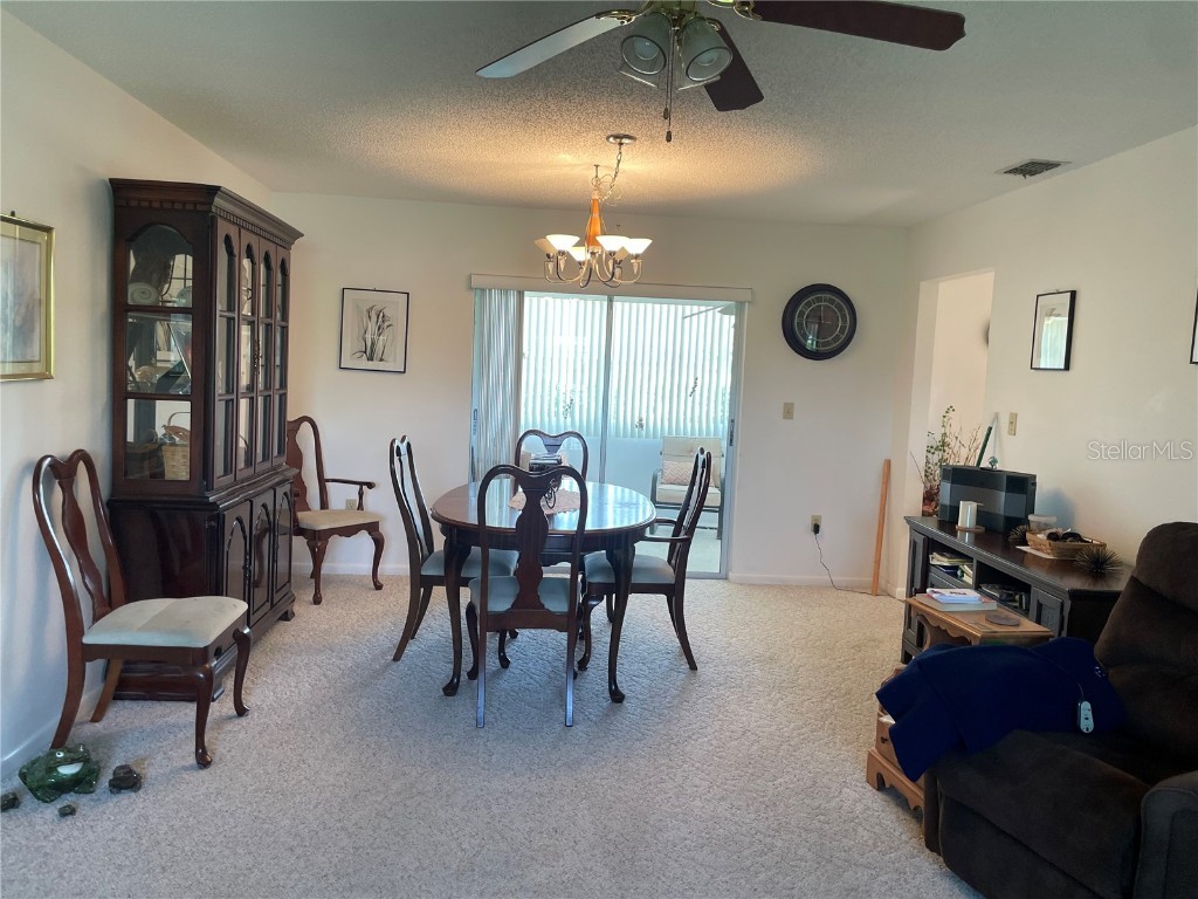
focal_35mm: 26
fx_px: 900
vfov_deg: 53.1
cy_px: 450
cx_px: 599
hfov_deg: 67.3
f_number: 1.6
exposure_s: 1/60
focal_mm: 4.2
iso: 80
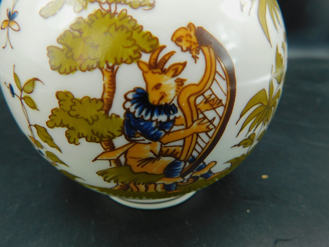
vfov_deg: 58.9
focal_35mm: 23
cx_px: 164
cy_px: 124
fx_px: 219
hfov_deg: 73.9
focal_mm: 4
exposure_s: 1/60
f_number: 3
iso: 125
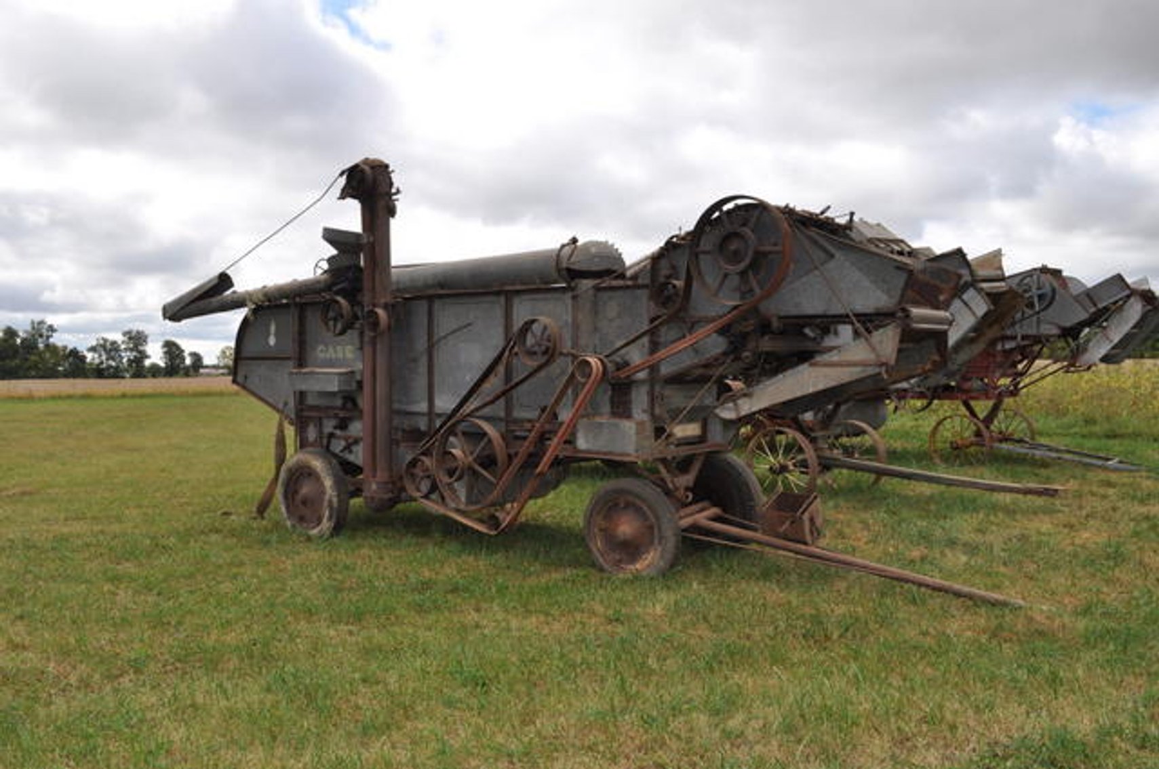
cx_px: 580
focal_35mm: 33
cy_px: 384
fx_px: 1061
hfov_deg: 57.3
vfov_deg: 39.9
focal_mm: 22
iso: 200
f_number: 10
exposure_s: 1/200
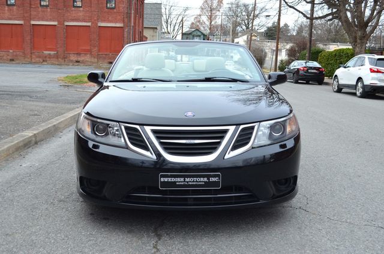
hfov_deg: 49.6
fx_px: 415
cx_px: 192
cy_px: 127
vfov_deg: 34.1
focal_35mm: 39
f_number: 5
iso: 400
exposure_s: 1/100
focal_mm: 26
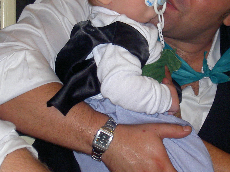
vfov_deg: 9.5
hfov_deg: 12.6
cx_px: 129
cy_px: 69
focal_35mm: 157
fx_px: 1043
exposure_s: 1/78.1
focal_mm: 17.4
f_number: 4.1
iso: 100
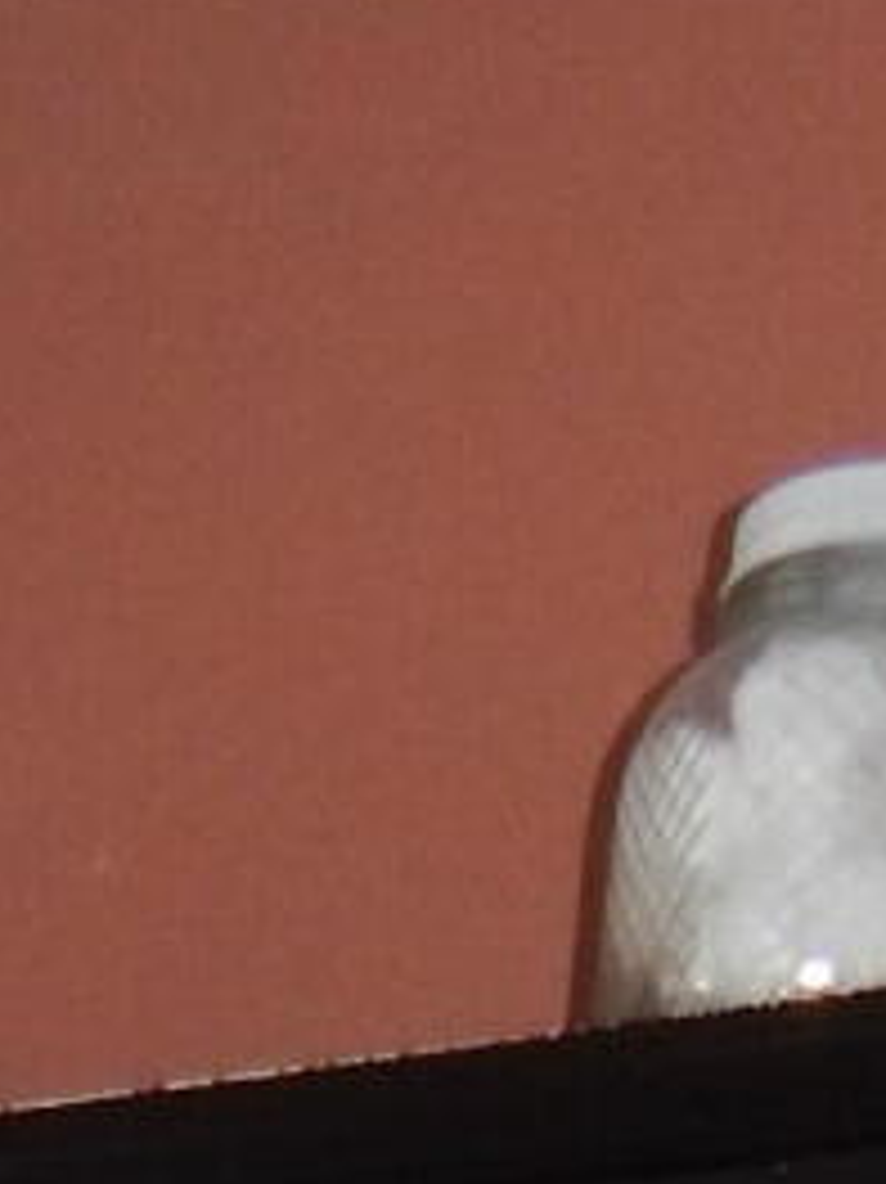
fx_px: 5977
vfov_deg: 8.6
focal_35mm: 175
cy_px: 4007
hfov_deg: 8.1
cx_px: -877
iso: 200
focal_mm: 4
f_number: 3
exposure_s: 1/30
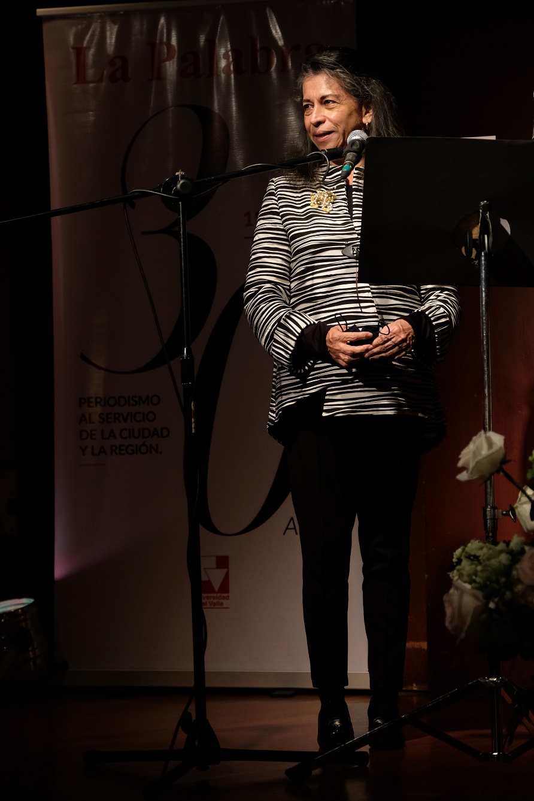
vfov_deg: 24.5
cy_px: 400
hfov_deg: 16.5
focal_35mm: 83
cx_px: 267
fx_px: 1847
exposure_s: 1/320
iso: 1600
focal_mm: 55
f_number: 3.2
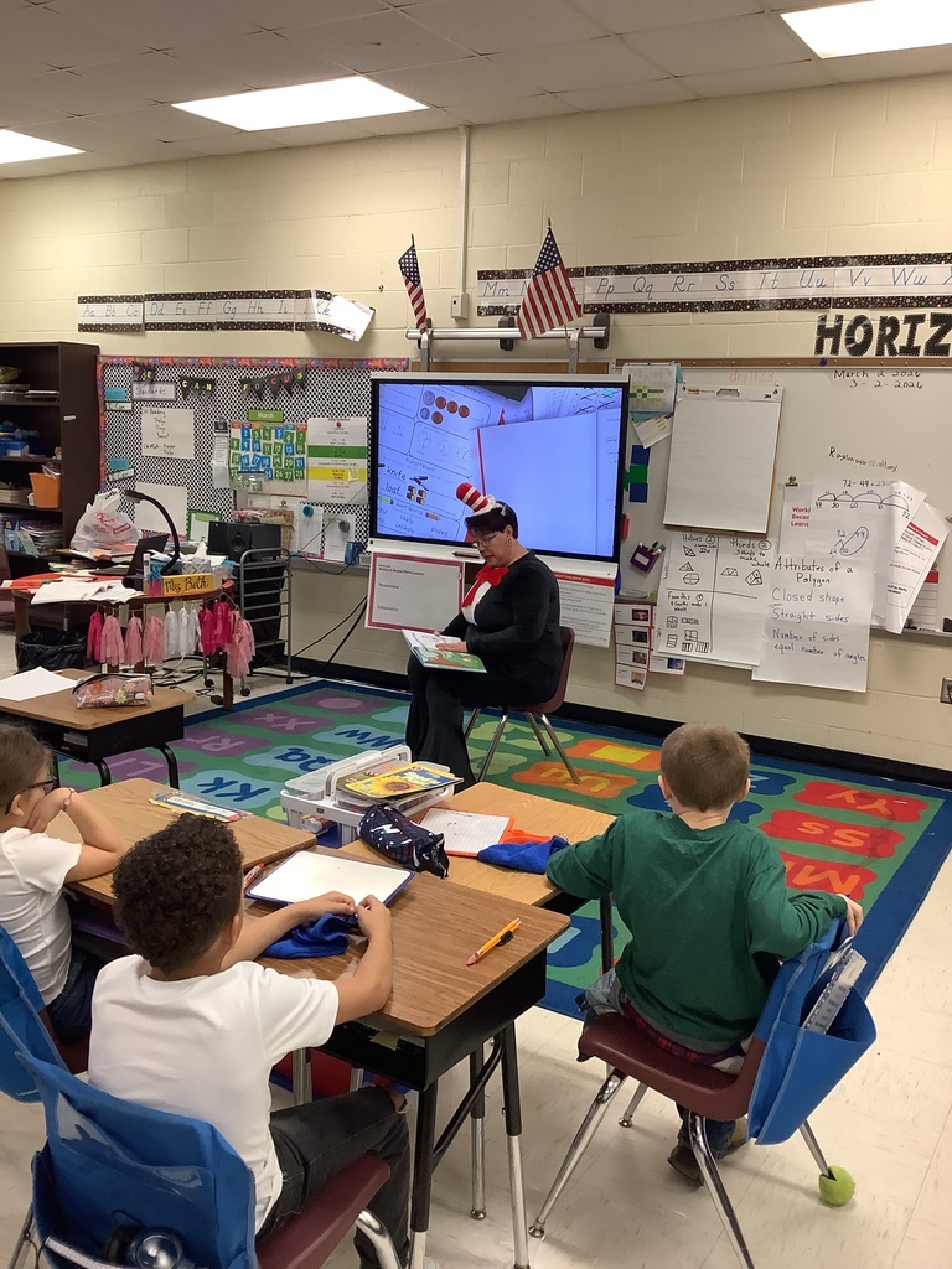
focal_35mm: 31
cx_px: 476
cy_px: 634
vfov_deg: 58.4
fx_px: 1137
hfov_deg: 45.4
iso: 125
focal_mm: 3.3
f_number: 2.4
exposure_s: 1/60
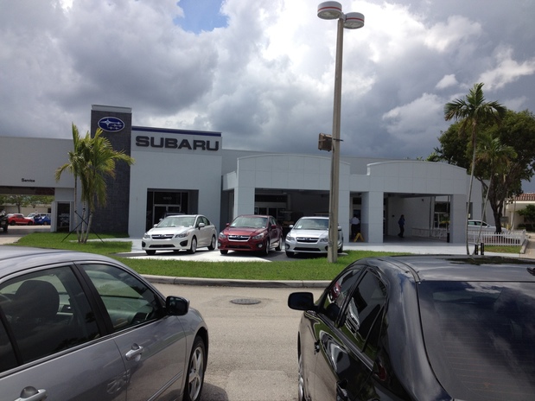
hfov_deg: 52.6
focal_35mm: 35
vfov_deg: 40.7
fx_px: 541
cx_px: 268
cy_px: 200
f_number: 2.4
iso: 64
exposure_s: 1/2045
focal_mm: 4.28
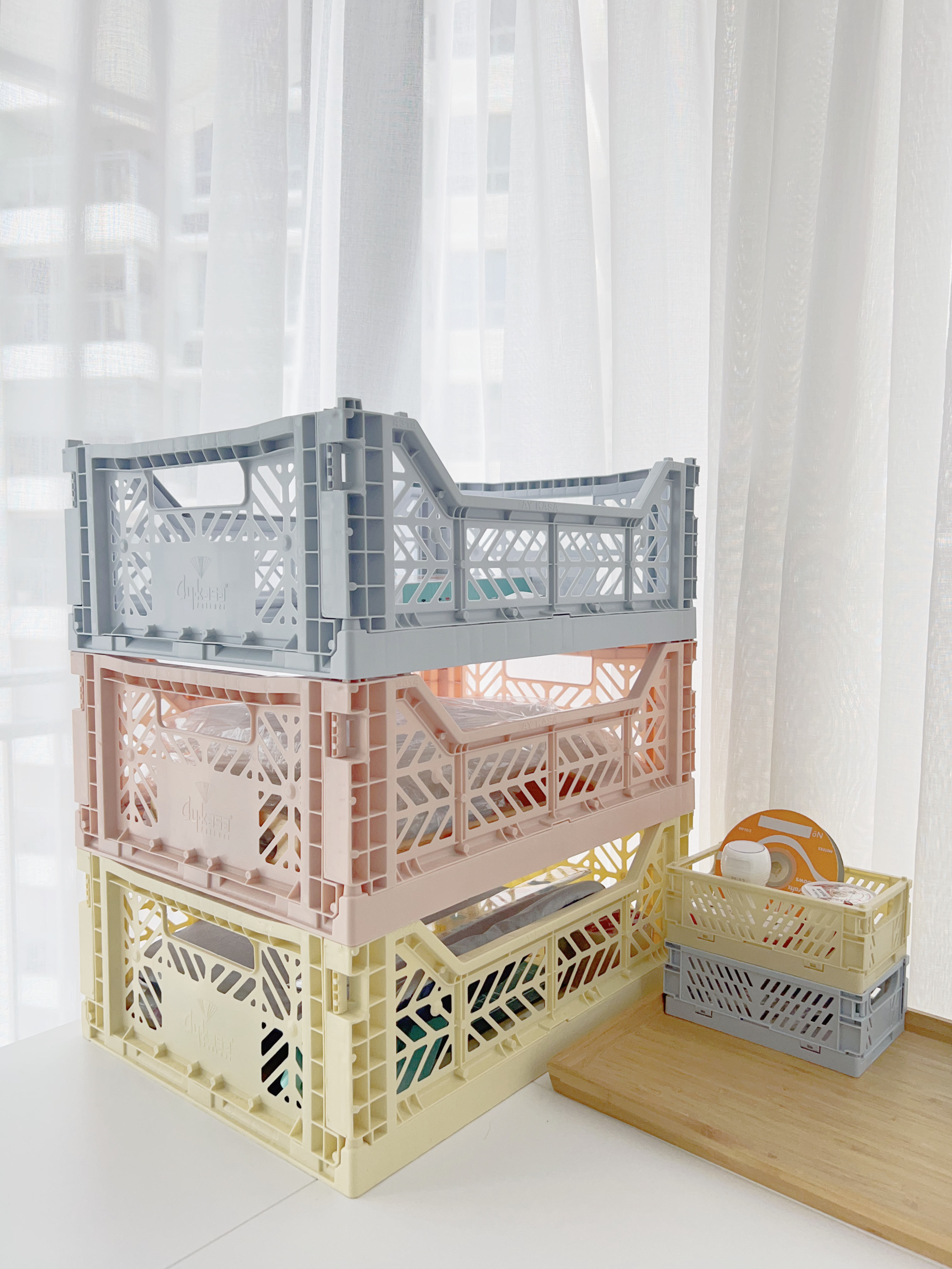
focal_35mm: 26
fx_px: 953
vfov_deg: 67.3
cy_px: 634
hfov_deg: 53.1
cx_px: 476
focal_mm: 5.7
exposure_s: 1/558
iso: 50
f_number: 1.5
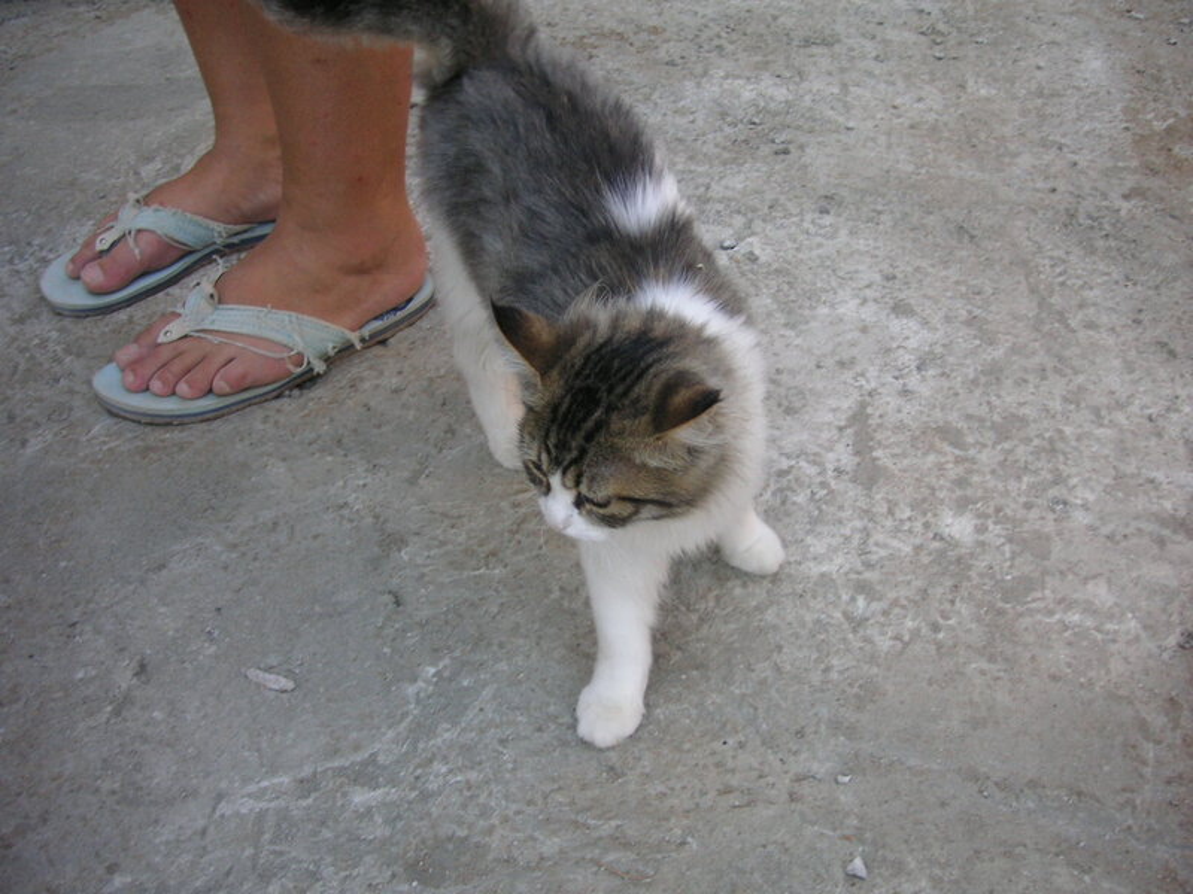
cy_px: 447
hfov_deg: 50.1
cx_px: 596
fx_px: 1275
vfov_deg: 38.7
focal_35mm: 37
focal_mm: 6.1
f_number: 2.8
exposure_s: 1/250
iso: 50
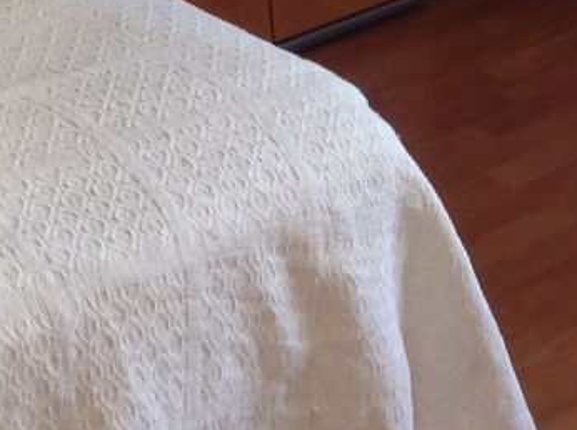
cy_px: -398
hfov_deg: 11.8
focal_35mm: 162
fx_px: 2695
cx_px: 809
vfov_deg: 8.7
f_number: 2.4
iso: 64
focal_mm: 4.28
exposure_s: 1/15
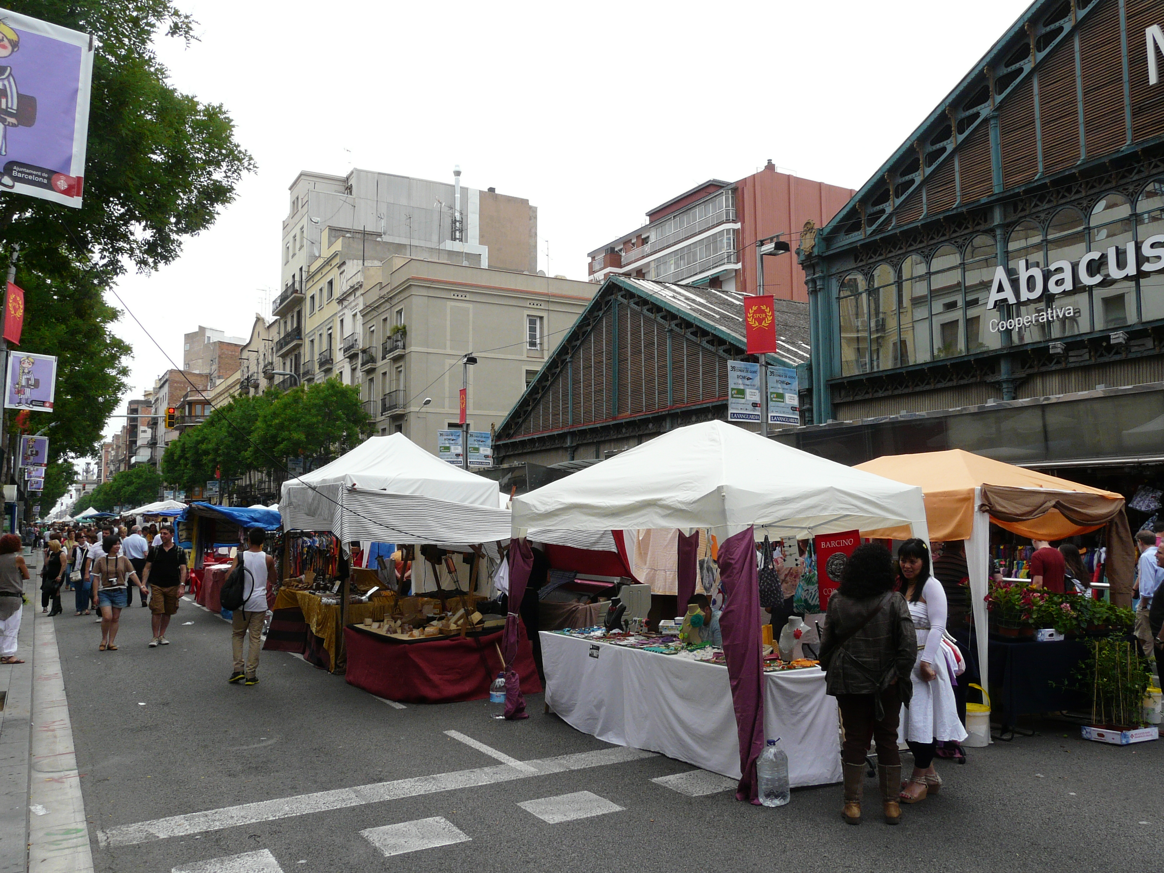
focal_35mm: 28
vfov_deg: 49.7
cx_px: 582
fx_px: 942
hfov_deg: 63.4
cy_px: 436
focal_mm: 4.6
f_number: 5.6
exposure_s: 1/320
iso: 100
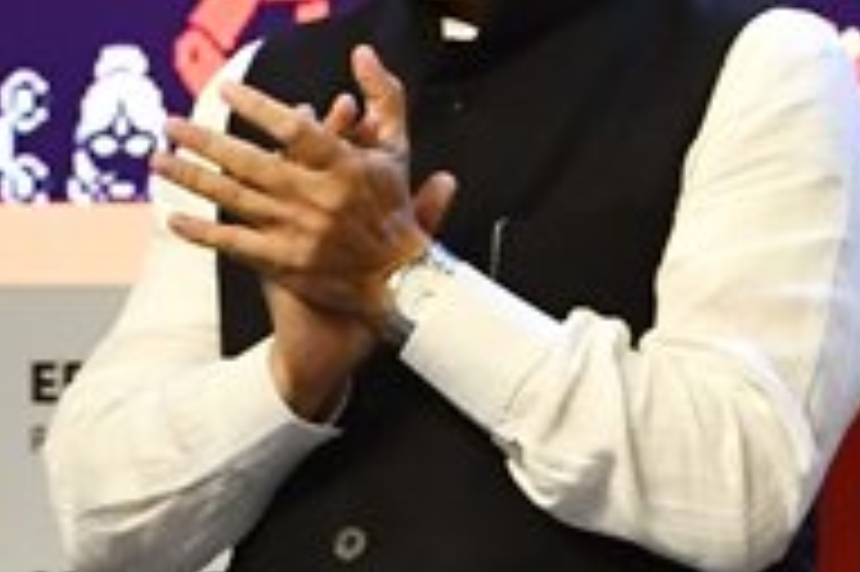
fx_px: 20025
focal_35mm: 839
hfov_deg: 2.5
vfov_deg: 1.6
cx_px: -770
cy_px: 259
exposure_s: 1/500
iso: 1250
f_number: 4.5
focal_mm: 200
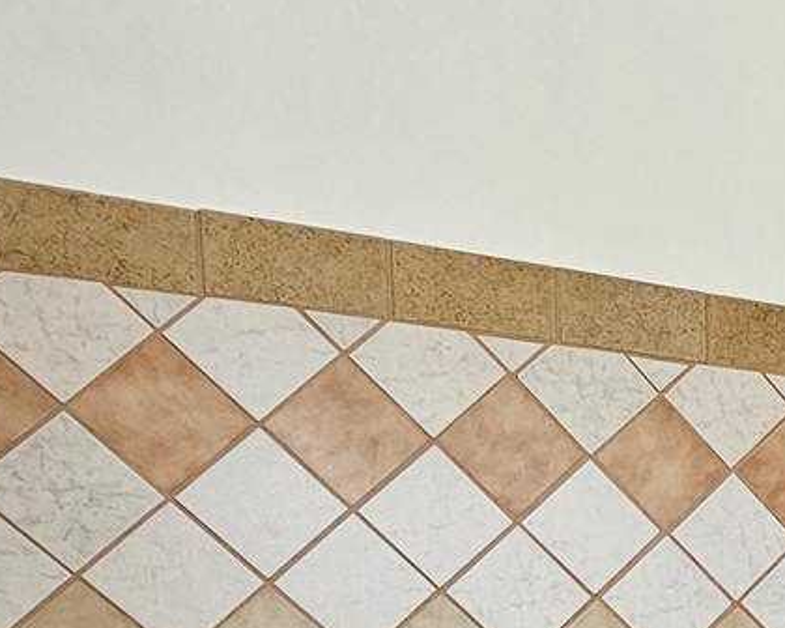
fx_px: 1348
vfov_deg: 22.9
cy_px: 852
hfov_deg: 25.0
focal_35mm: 58
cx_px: 1172
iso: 100
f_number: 2.2
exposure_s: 1/60
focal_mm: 2.2
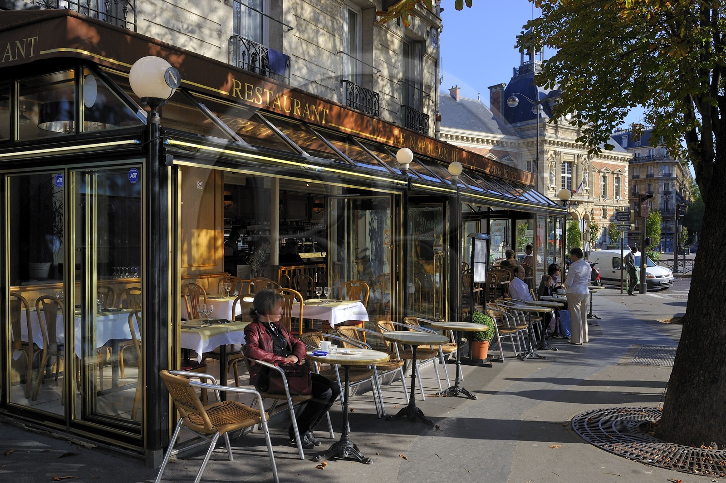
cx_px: 363
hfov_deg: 63.7
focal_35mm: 29
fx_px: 585
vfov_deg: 44.9
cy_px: 242
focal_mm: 29
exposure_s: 1/160
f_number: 10
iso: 200
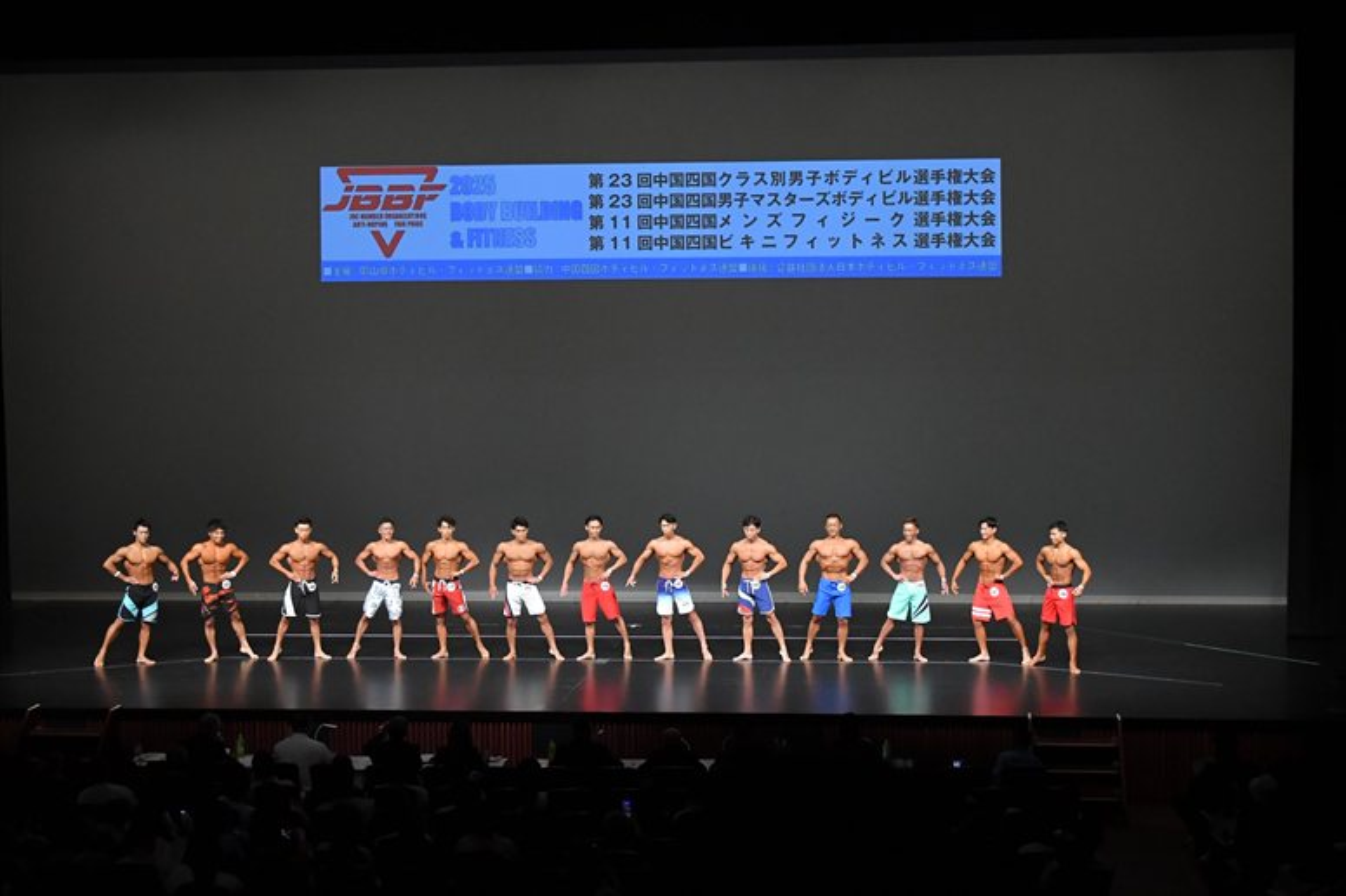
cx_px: 673
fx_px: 2466
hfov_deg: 30.5
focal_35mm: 66
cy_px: 448
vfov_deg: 20.6
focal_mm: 44
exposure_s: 1/400
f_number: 5.6
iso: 4000
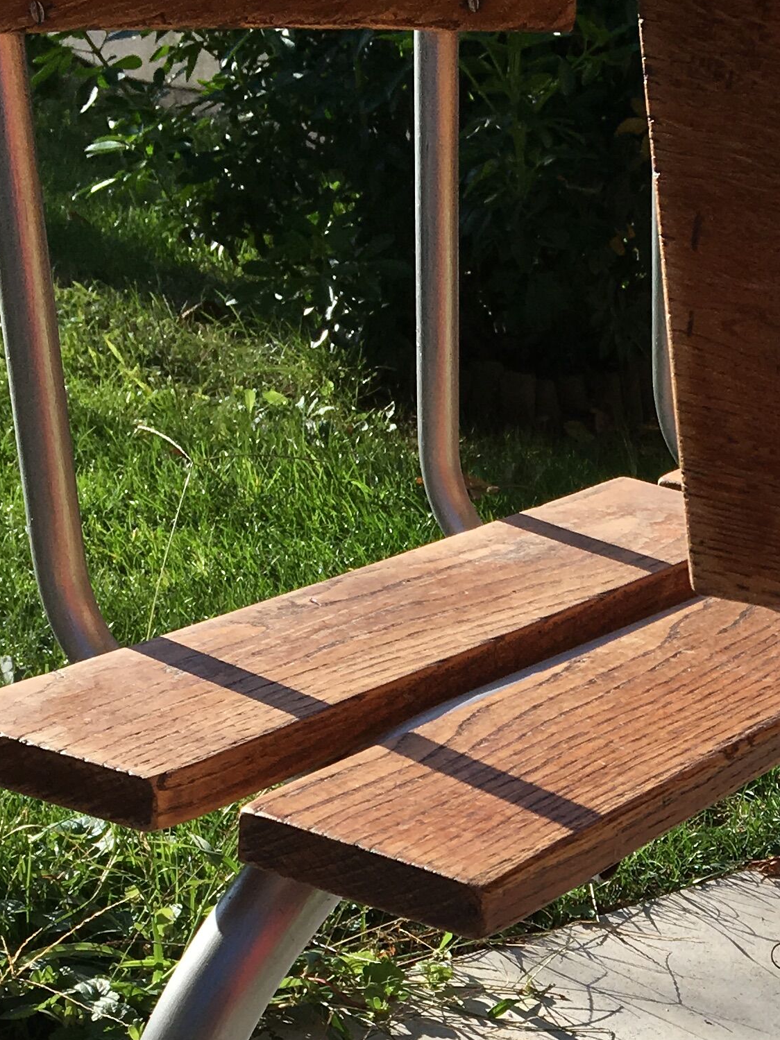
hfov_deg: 18.2
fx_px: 2344
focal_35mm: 78
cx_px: 863
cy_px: 1125
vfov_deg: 23.6
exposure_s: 1/974
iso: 25
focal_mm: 4.15
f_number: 2.2
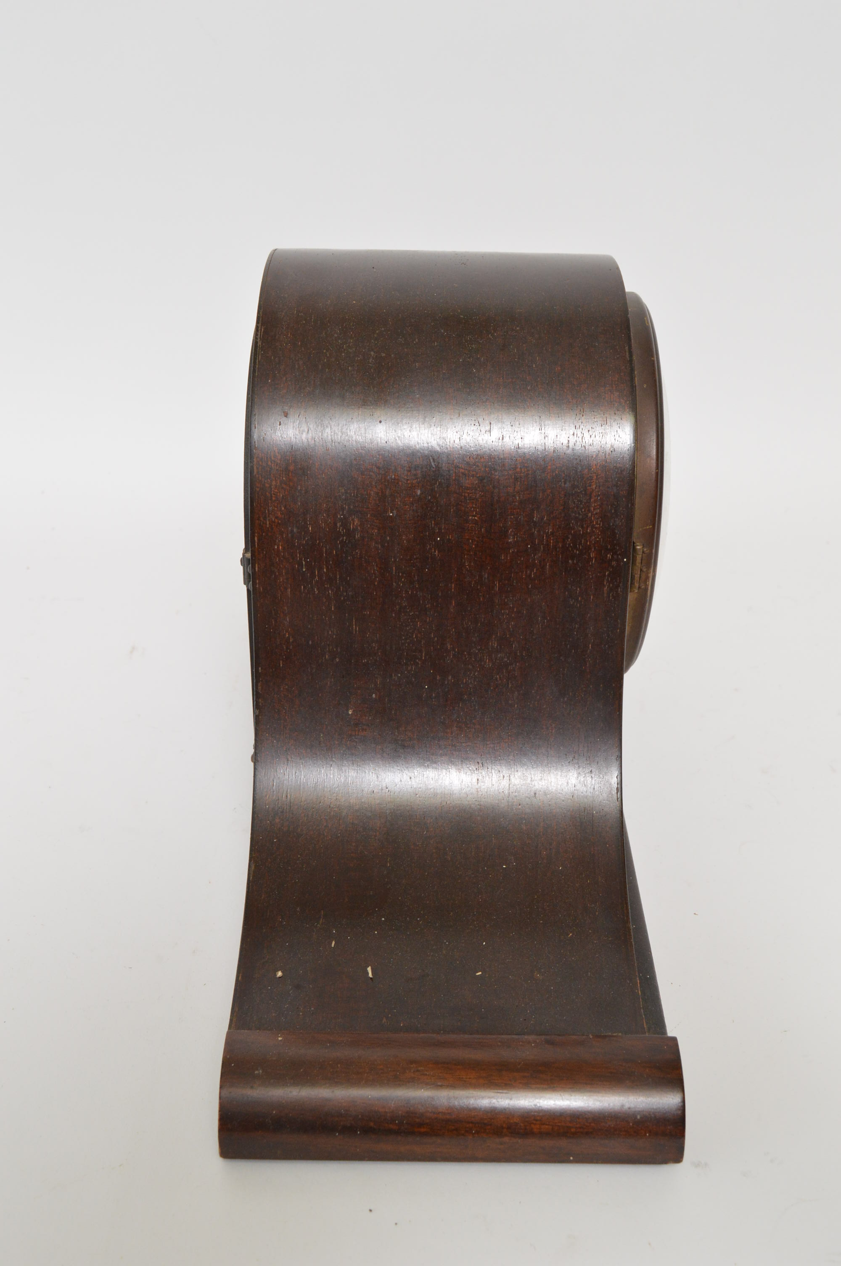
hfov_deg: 34.1
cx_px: 420
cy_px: 633
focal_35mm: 39
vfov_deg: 49.6
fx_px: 1369
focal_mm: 26
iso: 800
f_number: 9
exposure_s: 1/80
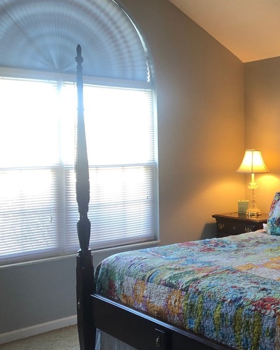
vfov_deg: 38.8
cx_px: 263
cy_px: 163
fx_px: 497
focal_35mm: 48
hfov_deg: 29.8
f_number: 1.8
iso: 40
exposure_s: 1/24
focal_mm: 3.99
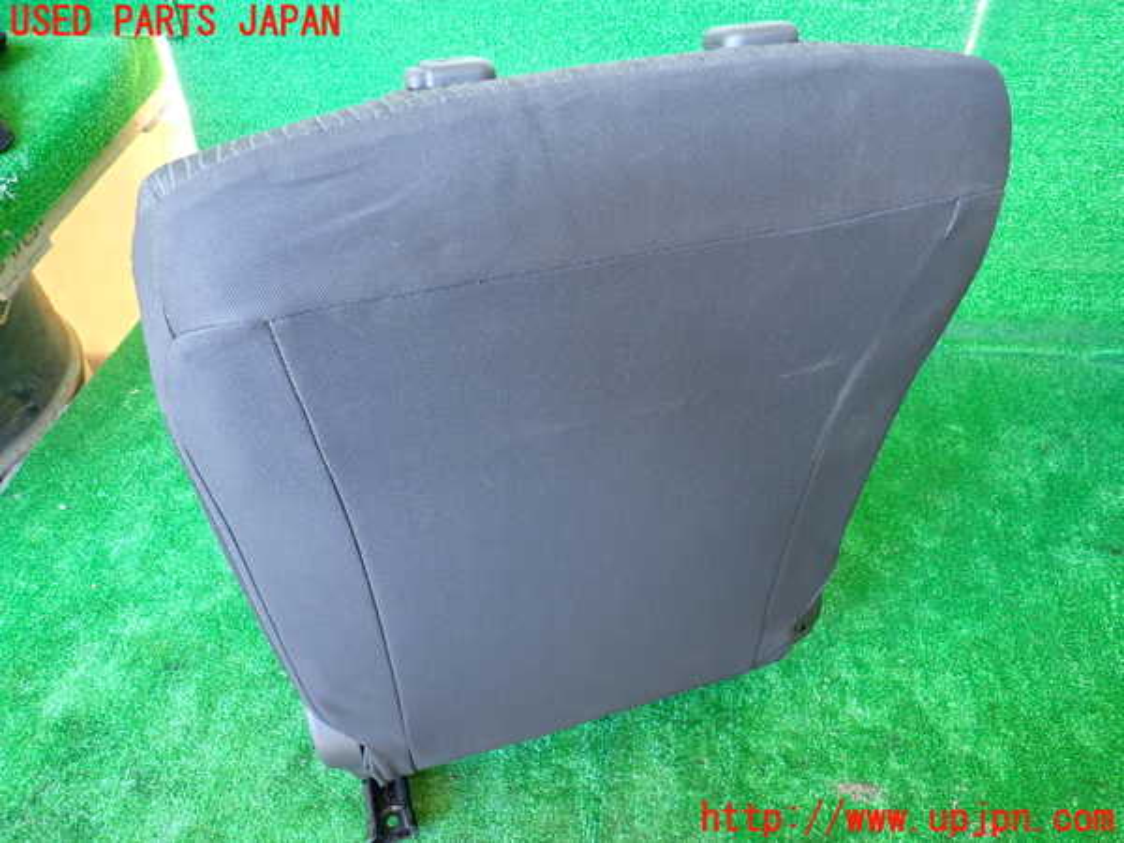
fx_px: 812
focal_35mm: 25
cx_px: 562
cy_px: 422
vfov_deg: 54.9
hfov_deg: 69.4
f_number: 2
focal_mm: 4.5
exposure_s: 1/30
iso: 400
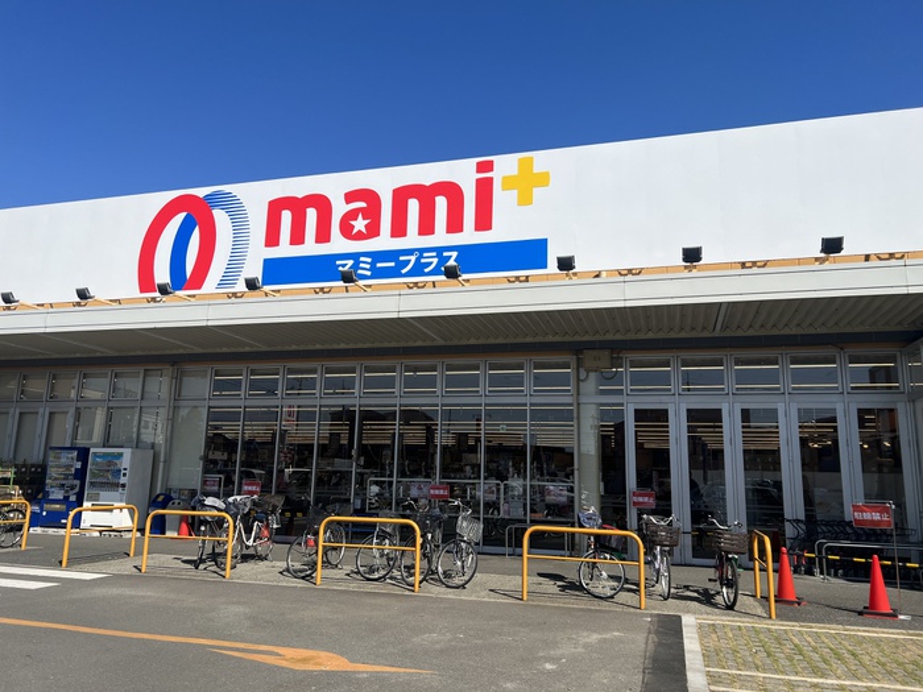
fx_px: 693
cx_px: 462
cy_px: 346
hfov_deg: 67.3
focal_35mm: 26
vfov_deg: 53.1
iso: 50
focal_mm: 5.7
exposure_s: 1/6211
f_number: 1.5
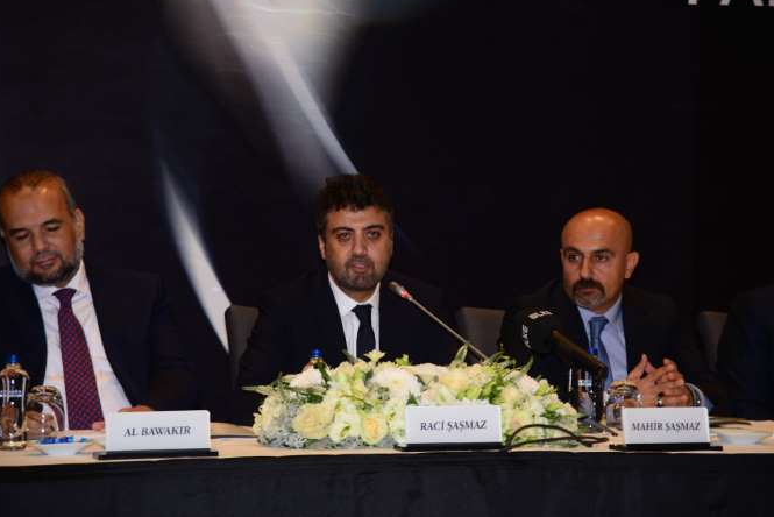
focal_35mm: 119
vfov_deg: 11.5
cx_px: 410
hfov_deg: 17.2
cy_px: 269
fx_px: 2559
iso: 800
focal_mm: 110
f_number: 4.5
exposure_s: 1/160
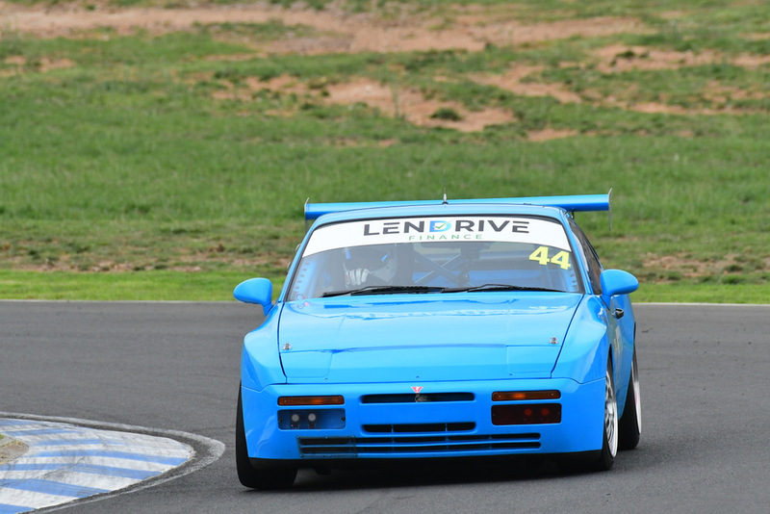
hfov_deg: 2.7
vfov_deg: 1.8
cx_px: 385
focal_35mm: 750
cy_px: 257
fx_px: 16047
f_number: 10
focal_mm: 500
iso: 1600
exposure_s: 1/640
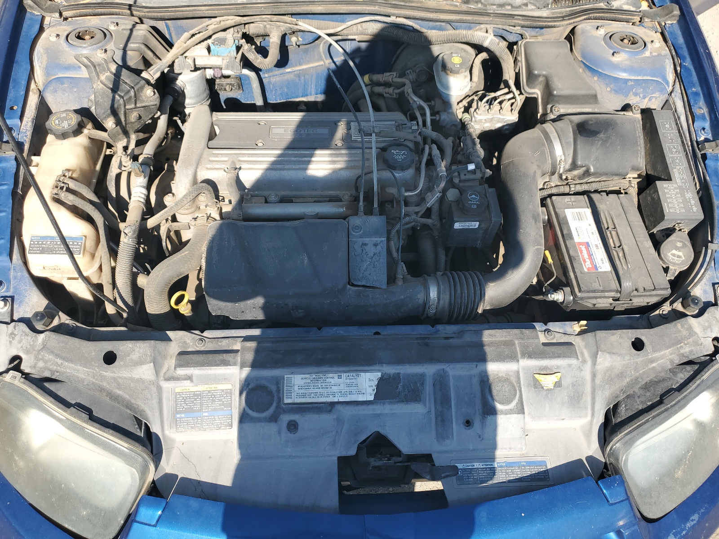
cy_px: 270
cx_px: 360
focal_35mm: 26
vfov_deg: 53.1
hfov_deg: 67.3
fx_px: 540
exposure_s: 1/1429
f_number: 1.5
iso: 50
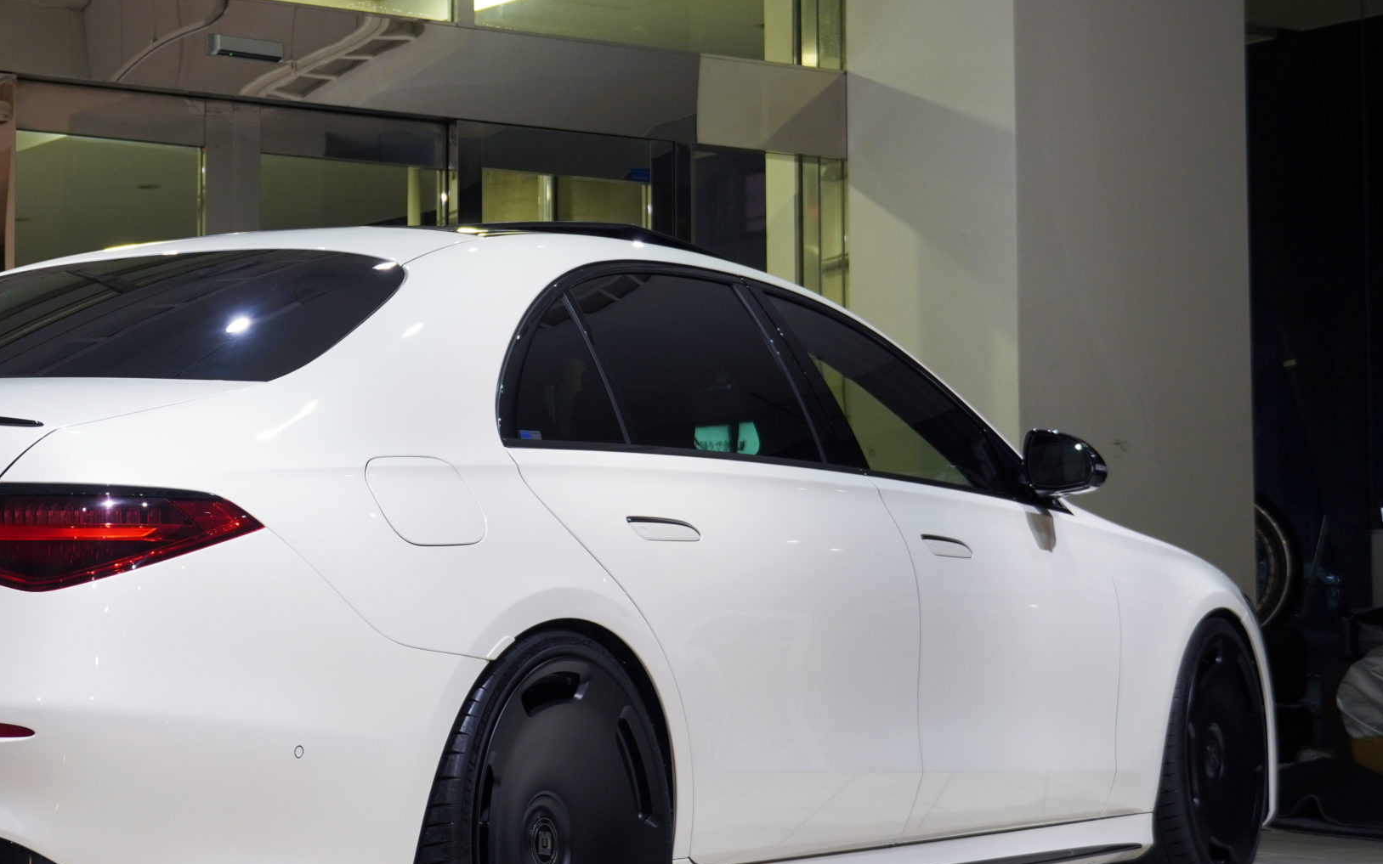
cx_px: 298
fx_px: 2902
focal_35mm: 77
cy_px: 404
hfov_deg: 26.4
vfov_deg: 16.9
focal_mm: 32
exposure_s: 1/50
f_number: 4.5
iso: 200
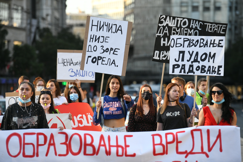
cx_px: 122
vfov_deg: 8.1
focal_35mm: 170
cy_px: 81
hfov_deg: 12.1
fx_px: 1147
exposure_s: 1/2000
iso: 1600
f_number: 3.5
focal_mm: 170
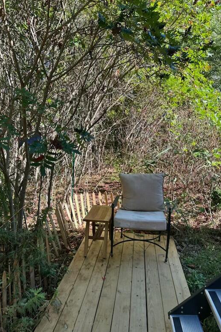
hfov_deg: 46.4
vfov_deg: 65.5
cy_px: 162
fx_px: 258
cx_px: 118
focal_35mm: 28
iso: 50
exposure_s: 1/572
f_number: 1.5
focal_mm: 5.7
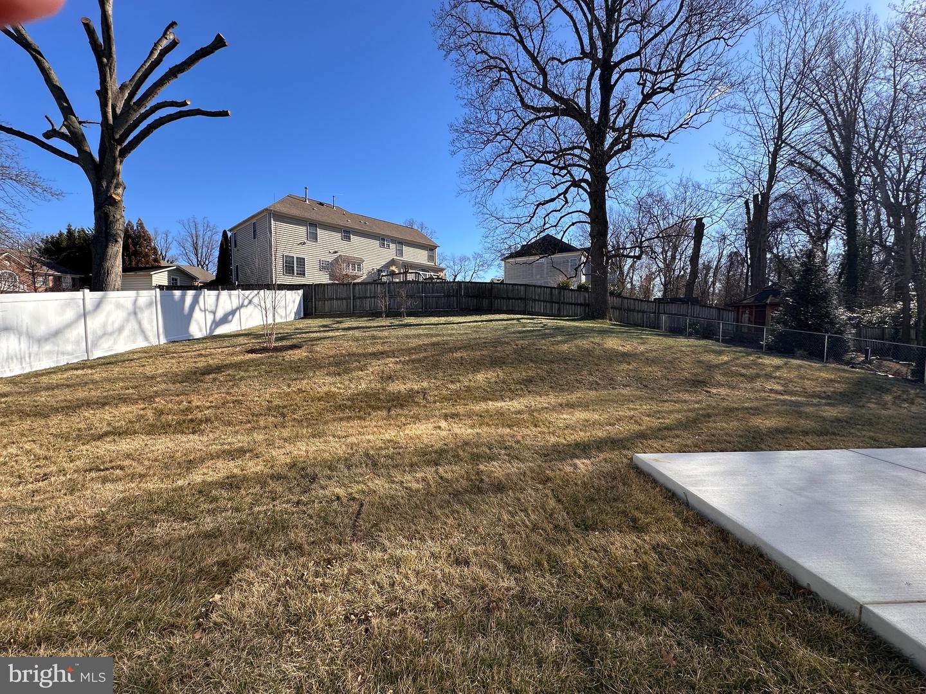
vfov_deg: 85.7
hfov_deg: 102.1
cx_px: 463
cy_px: 347
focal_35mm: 14
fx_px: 375
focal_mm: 2.22
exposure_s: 1/895
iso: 50
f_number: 2.2
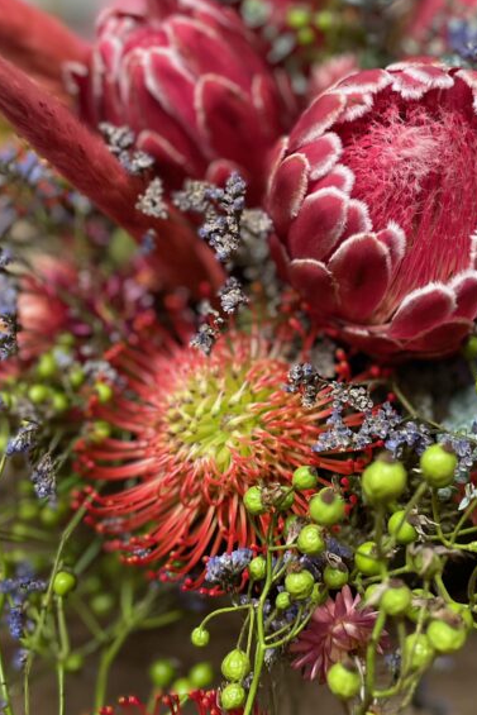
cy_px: 330
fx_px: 973
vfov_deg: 40.3
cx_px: 311
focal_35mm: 49
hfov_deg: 27.4
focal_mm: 4.2
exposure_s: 1/50
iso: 160
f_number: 1.6
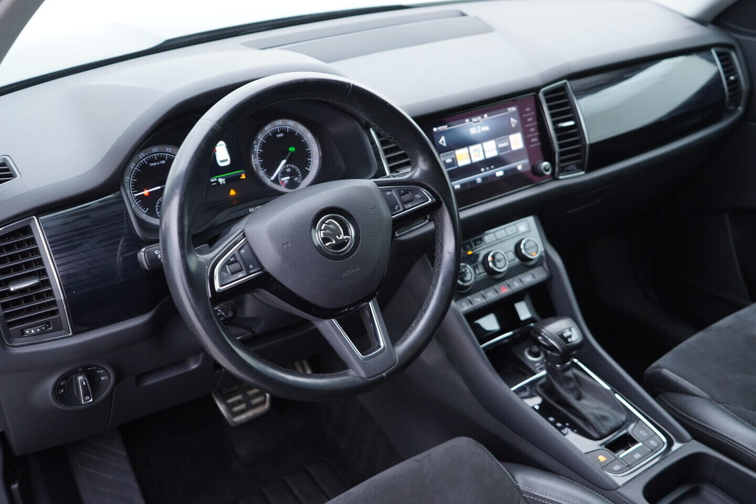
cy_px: 252
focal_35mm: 36
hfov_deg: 53.1
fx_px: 756
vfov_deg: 36.9
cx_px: 378
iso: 320
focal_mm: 24
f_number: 2.8
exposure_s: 1/40
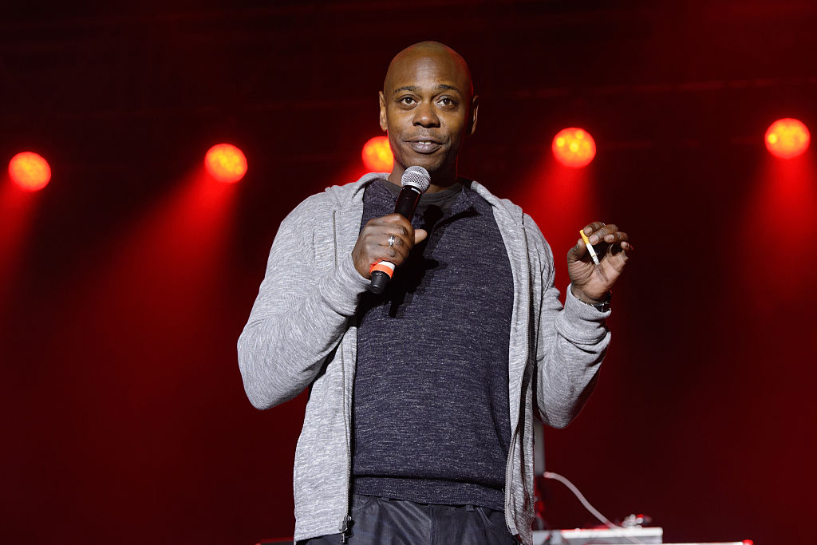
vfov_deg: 14.0
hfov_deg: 20.8
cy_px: 272
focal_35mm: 98
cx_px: 408
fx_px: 2224
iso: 1600
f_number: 4
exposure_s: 1/250
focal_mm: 98
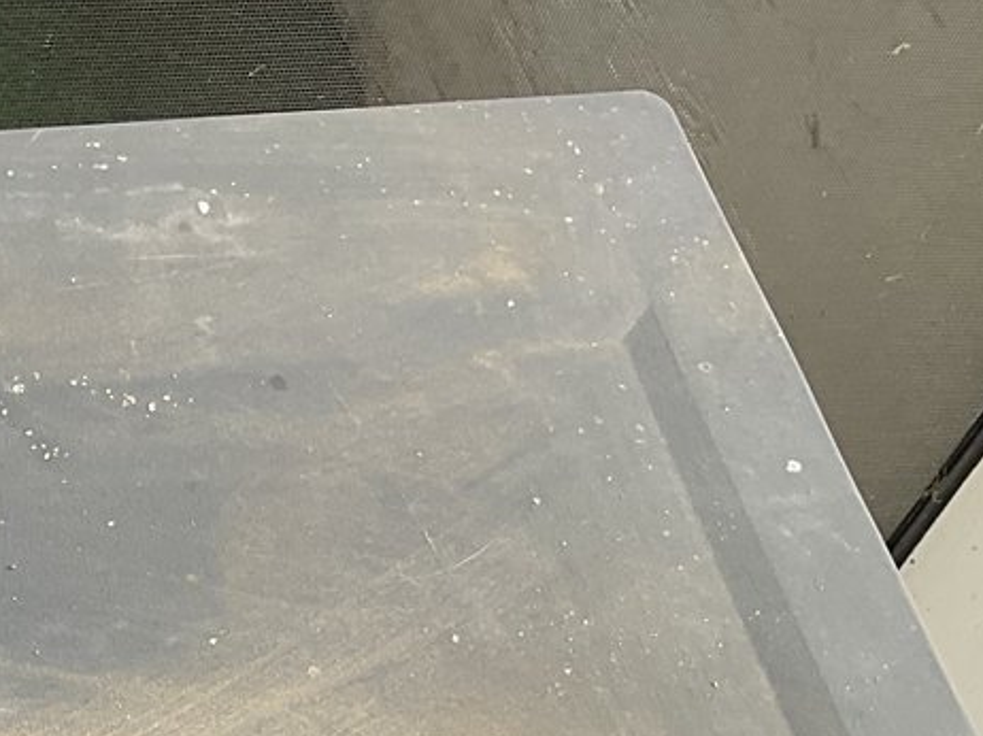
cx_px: -456
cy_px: 1101
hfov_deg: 18.5
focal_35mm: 95
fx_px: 2696
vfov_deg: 14.5
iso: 25
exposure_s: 1/100
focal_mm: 3
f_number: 1.8
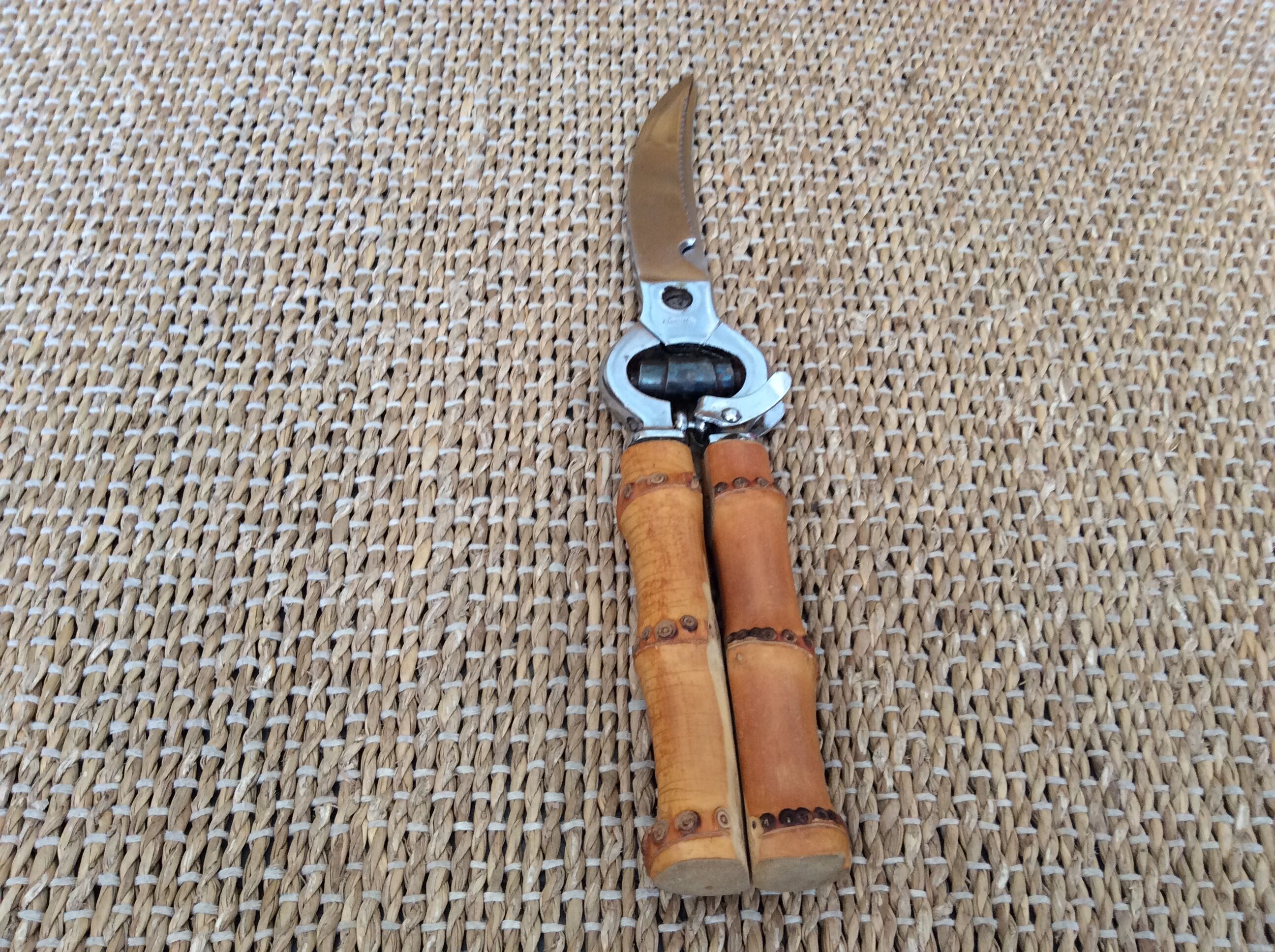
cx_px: 638
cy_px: 476
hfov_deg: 56.9
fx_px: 1177
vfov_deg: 44.1
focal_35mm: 32
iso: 80
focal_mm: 3.3
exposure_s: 1/25
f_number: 2.4
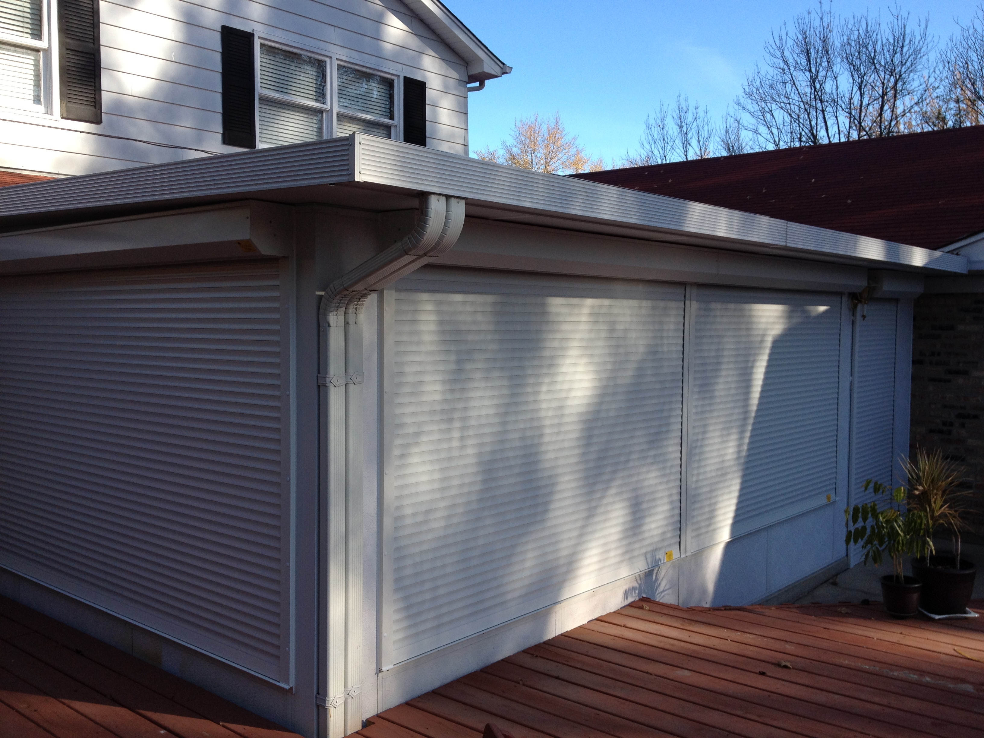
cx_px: 492
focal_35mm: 35
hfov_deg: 52.6
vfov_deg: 40.7
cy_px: 369
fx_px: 995
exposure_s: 1/657
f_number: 2.4
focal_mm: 4.28
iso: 64
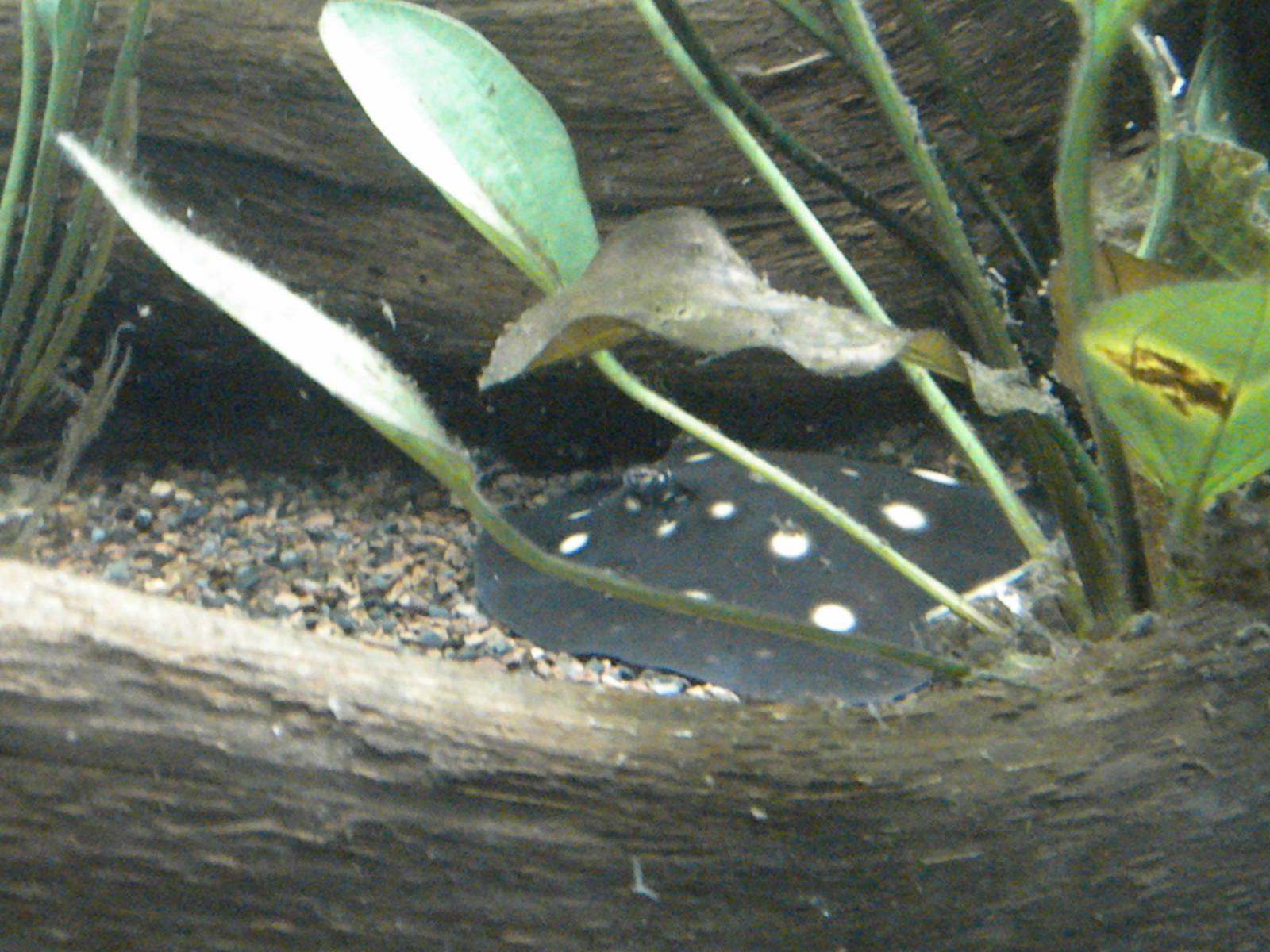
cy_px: 476
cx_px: 635
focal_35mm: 52
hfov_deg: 36.8
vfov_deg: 28.0
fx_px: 1908
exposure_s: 1/28.5
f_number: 4.3
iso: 3200
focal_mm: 9.1
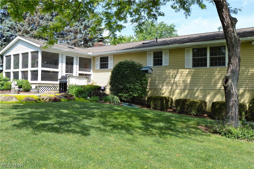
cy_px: 84
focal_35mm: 30
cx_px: 127
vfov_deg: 43.6
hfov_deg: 61.9
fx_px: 212
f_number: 6.3
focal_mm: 20
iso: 100
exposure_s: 1/160
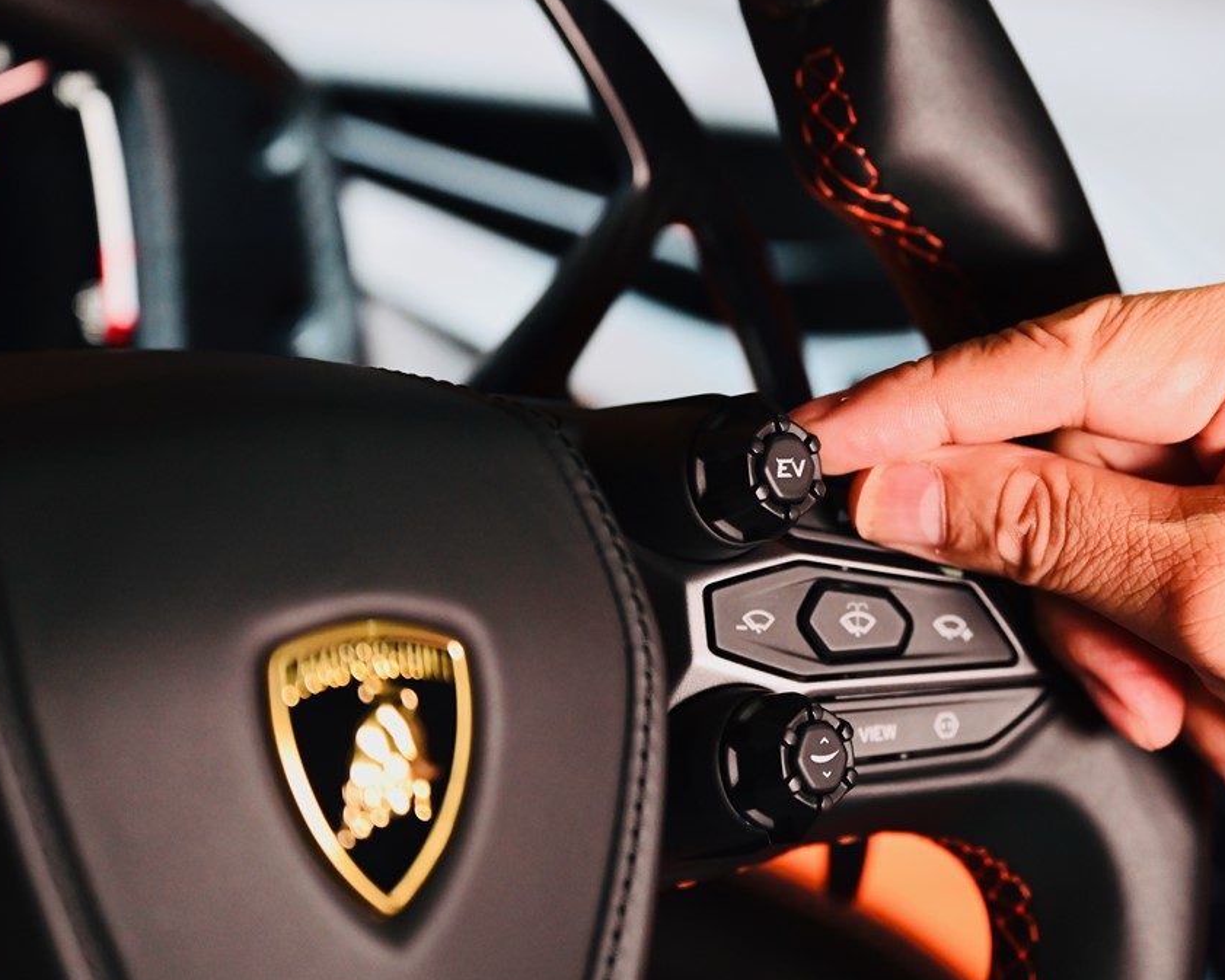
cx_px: 660
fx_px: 2901
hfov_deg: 23.8
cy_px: 490
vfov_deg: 19.2
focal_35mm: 80
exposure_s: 1/320
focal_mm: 70
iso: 1600
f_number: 3.5
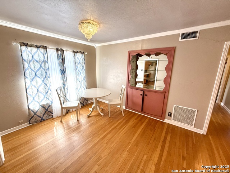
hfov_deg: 102.1
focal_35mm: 14
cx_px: 115
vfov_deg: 85.7
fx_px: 93
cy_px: 86
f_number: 2.2
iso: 125
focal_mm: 2.22
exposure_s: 1/120
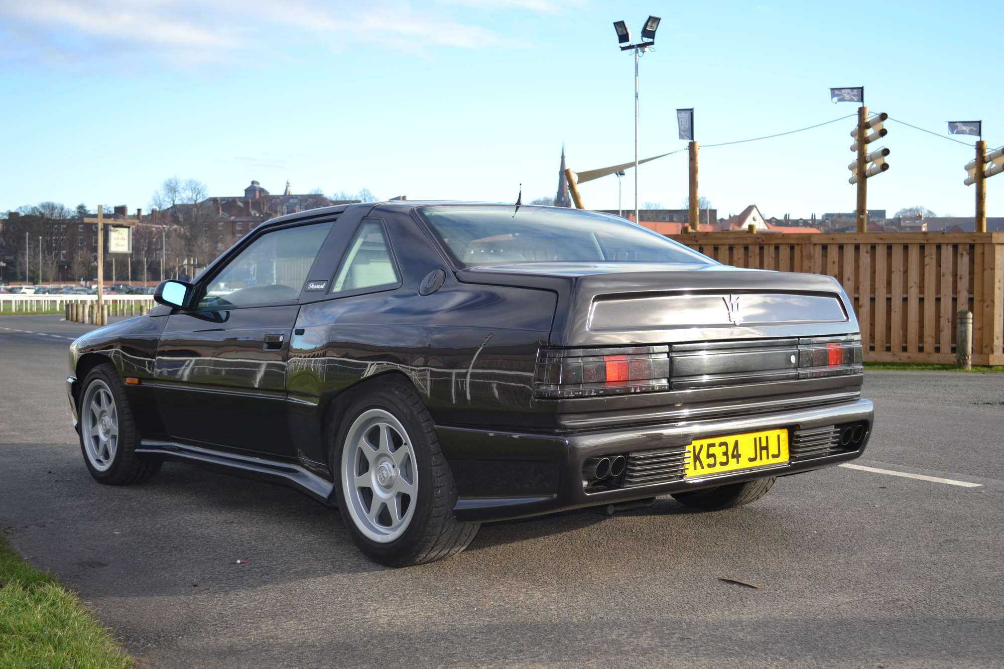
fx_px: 1255
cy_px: 334
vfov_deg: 29.9
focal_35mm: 45
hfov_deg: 43.6
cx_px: 502
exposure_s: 1/200
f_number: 4.5
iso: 100
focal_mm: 30
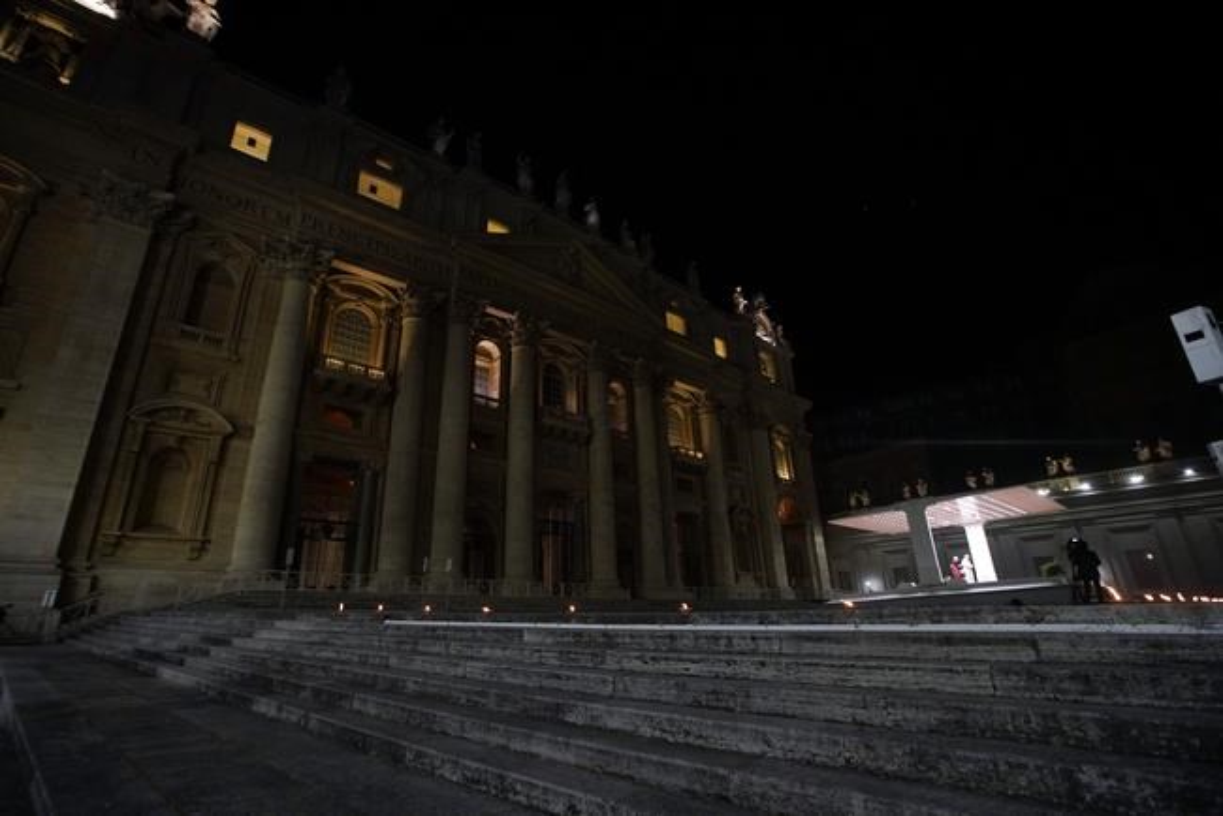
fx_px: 578
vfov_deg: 70.5
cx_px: 612
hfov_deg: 93.3
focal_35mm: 17
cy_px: 408
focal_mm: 17
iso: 4000
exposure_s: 1/200
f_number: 4.5
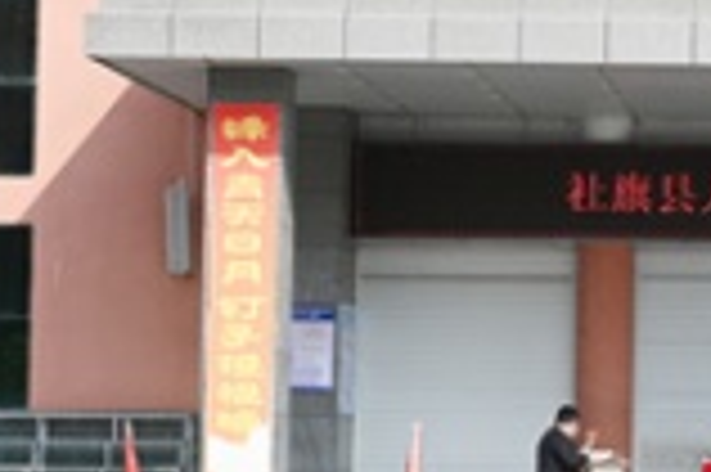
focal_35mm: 164
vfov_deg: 8.4
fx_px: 3236
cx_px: 850
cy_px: 234
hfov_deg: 12.3
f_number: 6.3
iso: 100
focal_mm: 47
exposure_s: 1/400
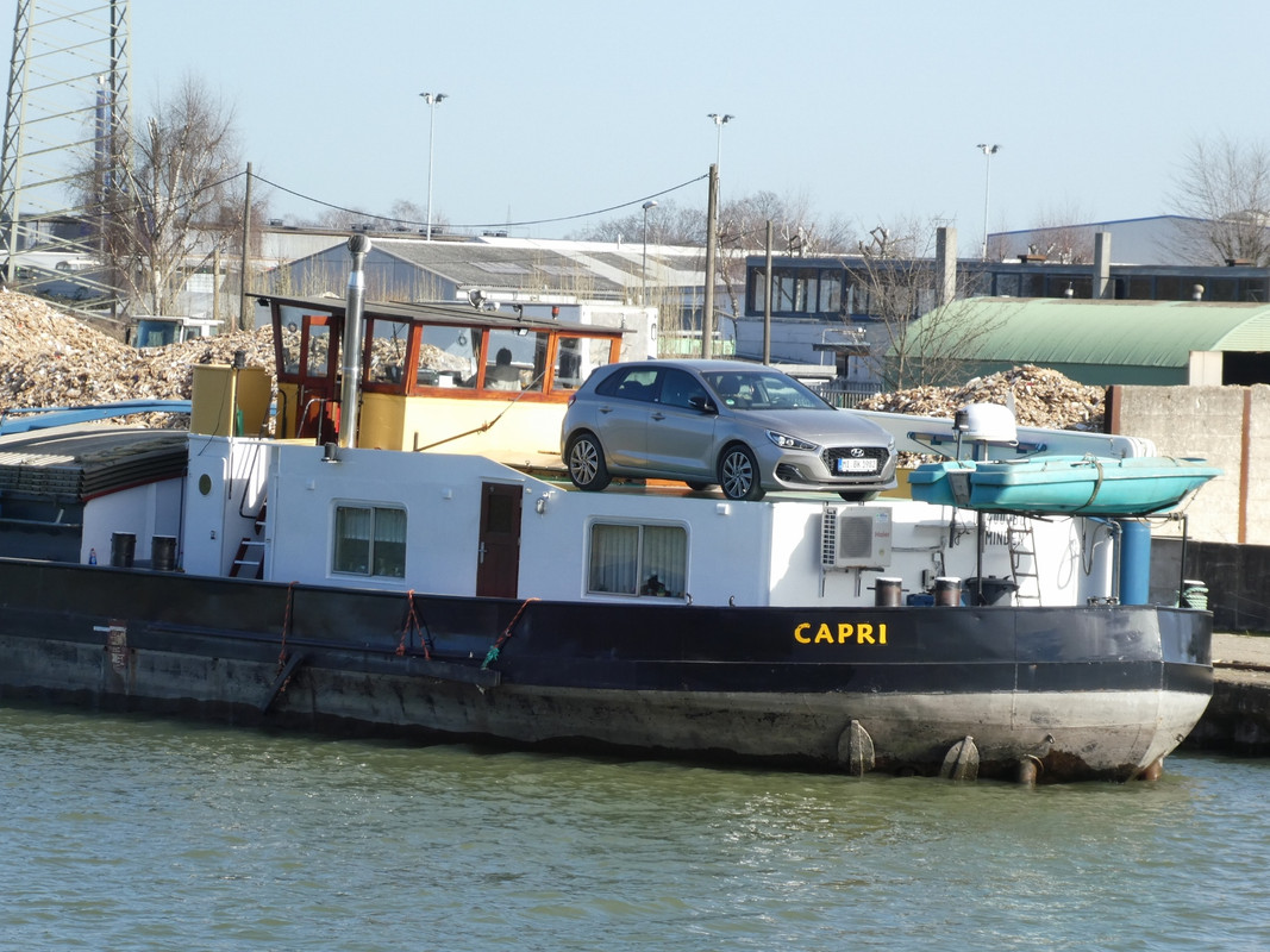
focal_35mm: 172
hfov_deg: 11.5
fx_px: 6310
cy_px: 476
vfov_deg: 8.6
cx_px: 635
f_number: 5.6
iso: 80
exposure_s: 1/200
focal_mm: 30.9
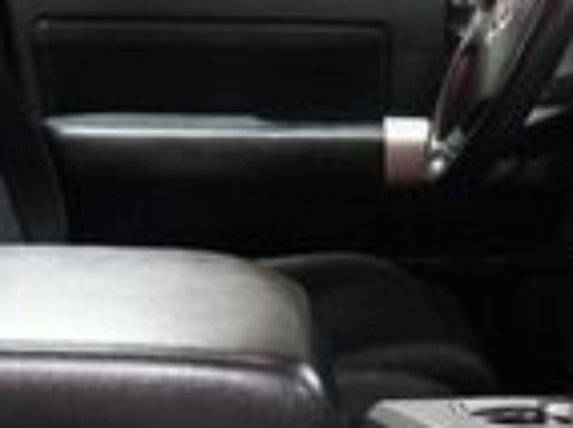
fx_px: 1719
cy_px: 218
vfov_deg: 14.2
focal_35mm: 104
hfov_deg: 18.9
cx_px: 278
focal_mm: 16
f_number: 3.5
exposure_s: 1/80
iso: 6400
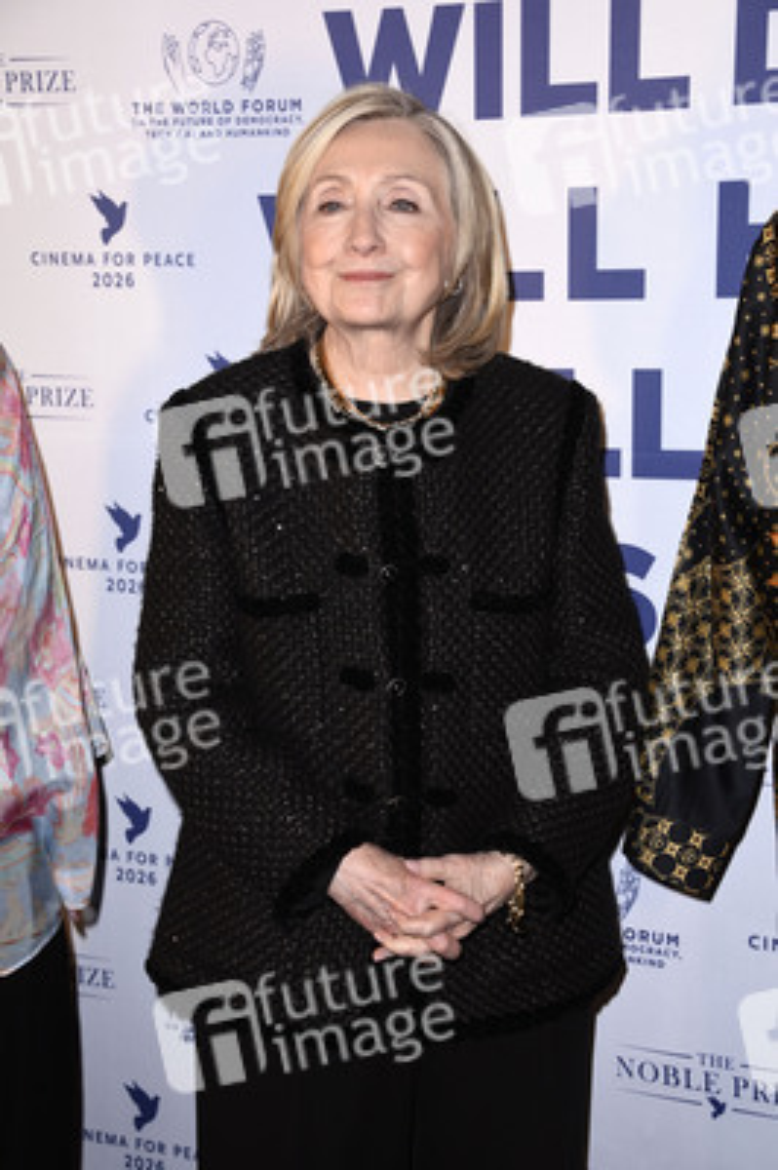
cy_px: 585
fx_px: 2273
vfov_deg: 28.9
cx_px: 389
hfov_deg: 19.4
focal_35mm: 70
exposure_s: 1/250
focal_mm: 70
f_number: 5.6
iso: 500
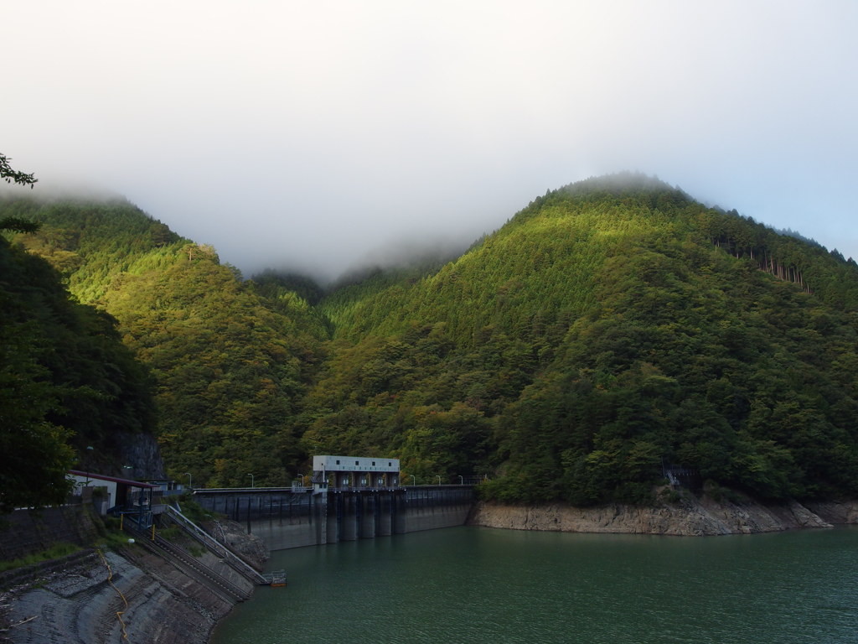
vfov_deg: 46.8
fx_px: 744
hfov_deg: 60.0
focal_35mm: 30
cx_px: 429
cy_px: 322
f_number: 2.8
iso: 200
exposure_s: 1/400
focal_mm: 6.4
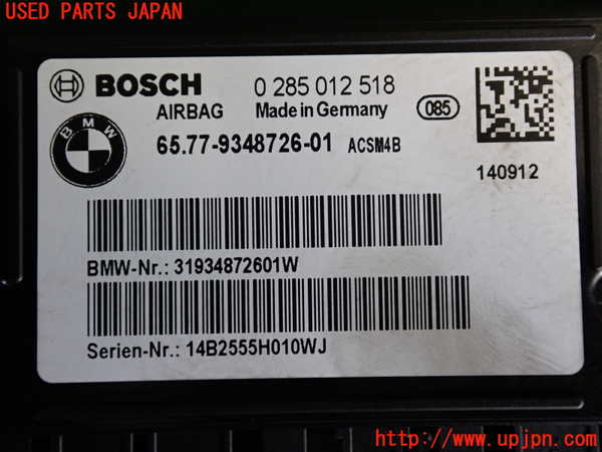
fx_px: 713
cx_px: 301
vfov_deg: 35.1
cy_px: 226
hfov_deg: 45.8
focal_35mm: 41
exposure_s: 1/125
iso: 400
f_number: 2.8
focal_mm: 7.31
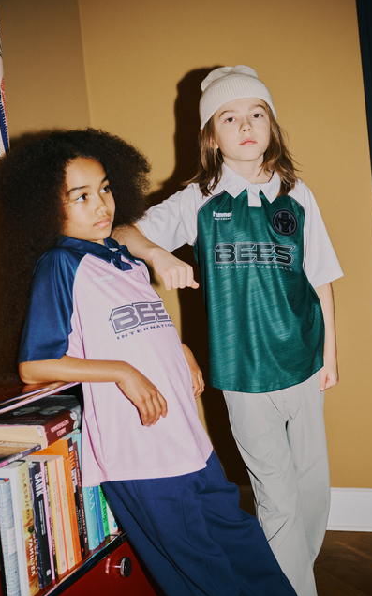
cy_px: 295
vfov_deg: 41.8
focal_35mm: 48
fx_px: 778
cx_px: 198
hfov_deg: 26.9
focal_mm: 46
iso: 160
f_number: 4
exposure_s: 1/160
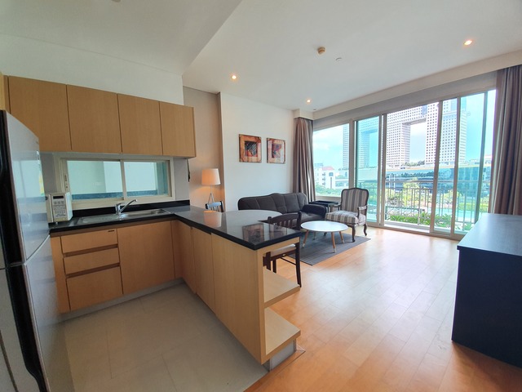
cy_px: 196
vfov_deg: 89.9
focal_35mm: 13
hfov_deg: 106.2
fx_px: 196
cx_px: 261
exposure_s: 1/100
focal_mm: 1.8
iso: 50
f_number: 2.2
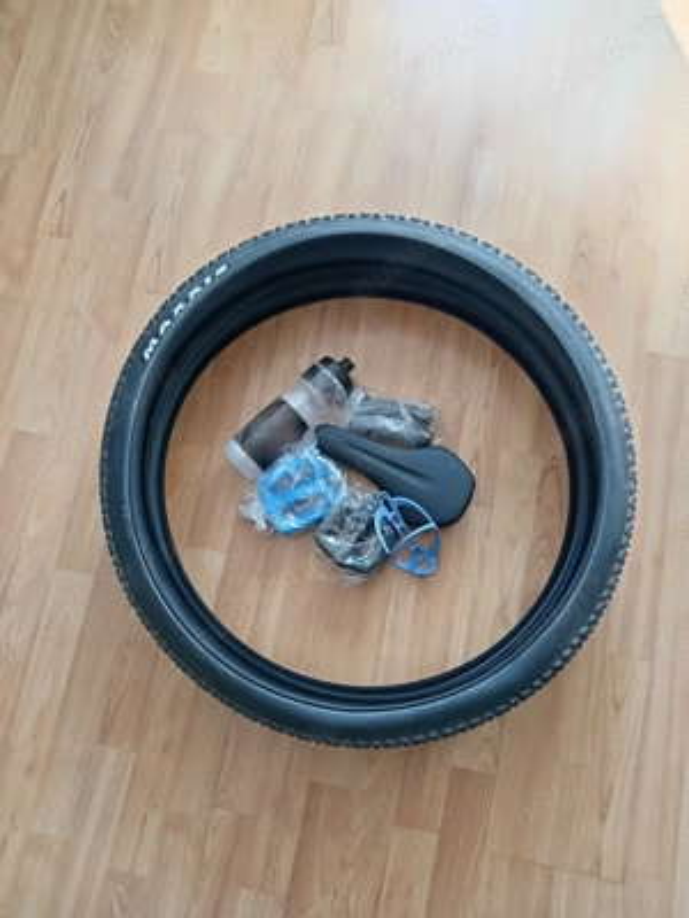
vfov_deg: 69.4
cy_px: 459
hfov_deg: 54.9
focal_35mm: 25
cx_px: 344
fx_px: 663
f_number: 1.8
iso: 242
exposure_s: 1/33.3
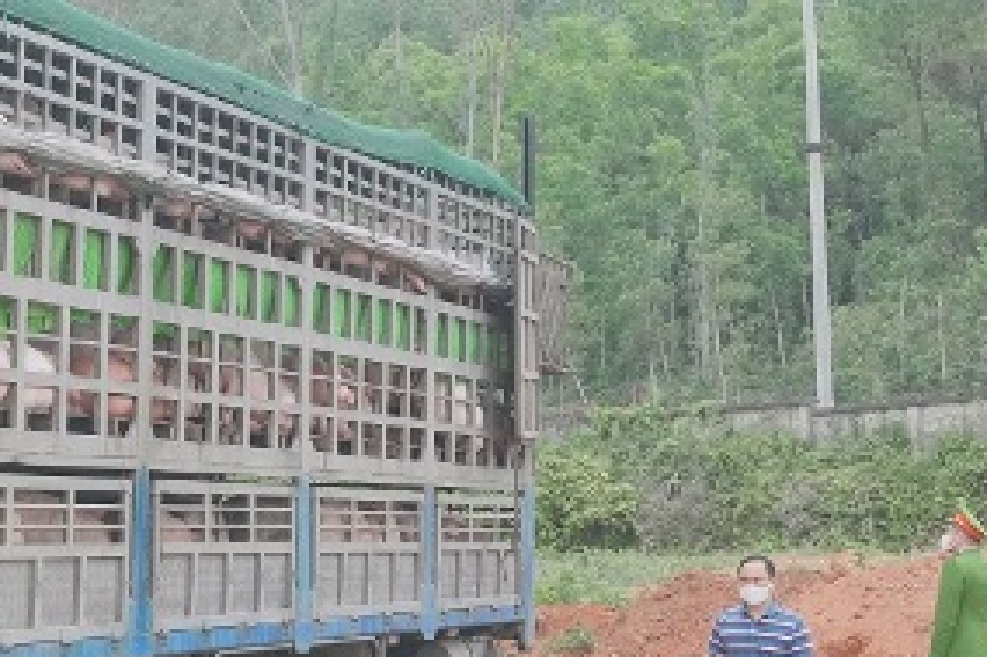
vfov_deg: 15.2
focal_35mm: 90
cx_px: 3
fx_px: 2466
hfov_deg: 21.8
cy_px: 393
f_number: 7.1
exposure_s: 1/80
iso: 1600
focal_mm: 27
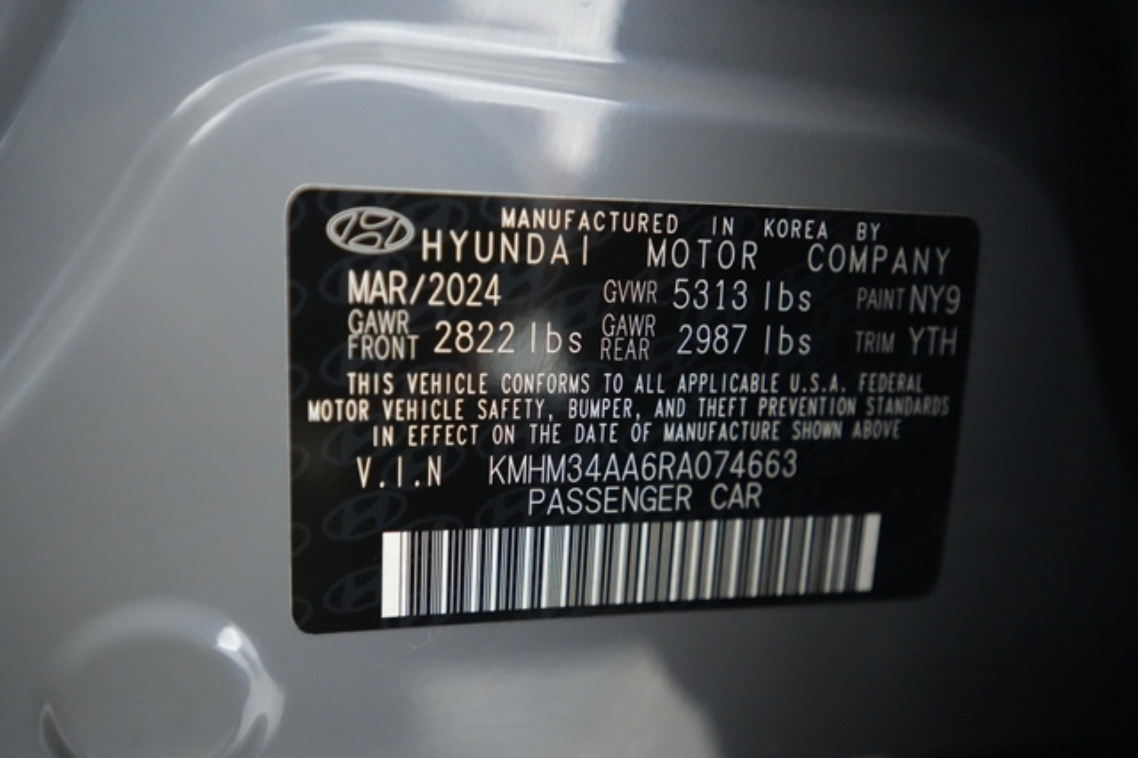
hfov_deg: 65.5
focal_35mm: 28
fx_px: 885
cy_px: 379
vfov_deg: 46.4
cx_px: 569
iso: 10000
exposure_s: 1/60
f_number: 2.8
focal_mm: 28
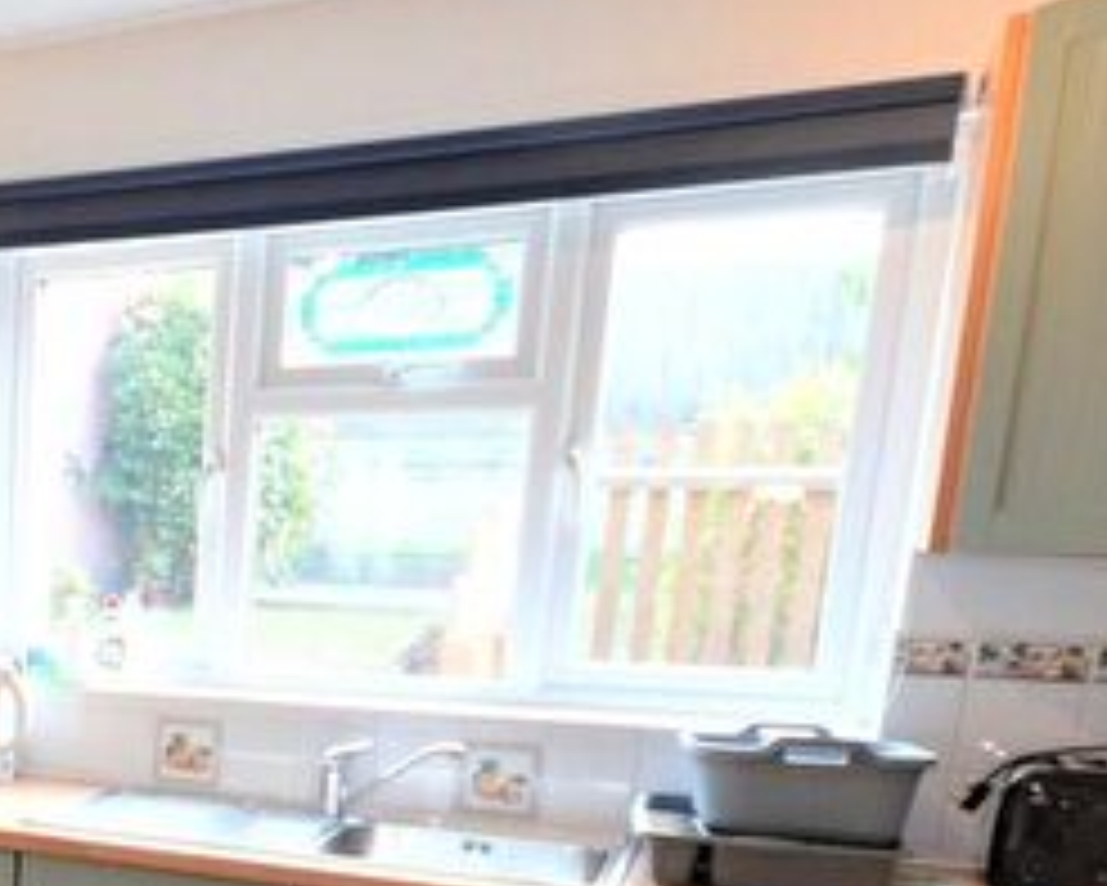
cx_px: -176
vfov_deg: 34.5
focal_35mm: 40
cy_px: 850
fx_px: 1311
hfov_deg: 36.7
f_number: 4
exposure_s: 1/60
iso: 560
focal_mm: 10
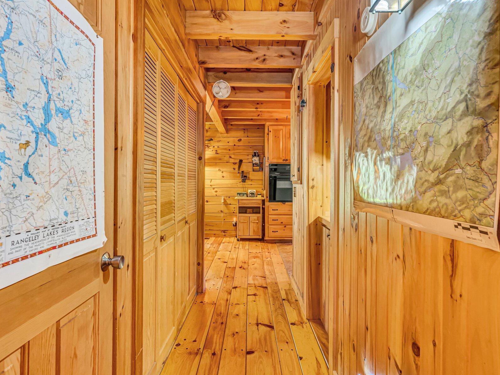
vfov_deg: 61.9
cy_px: 178
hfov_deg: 77.4
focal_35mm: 22
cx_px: 251
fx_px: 312
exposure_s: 1/3.33
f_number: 8
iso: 640
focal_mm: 17.5
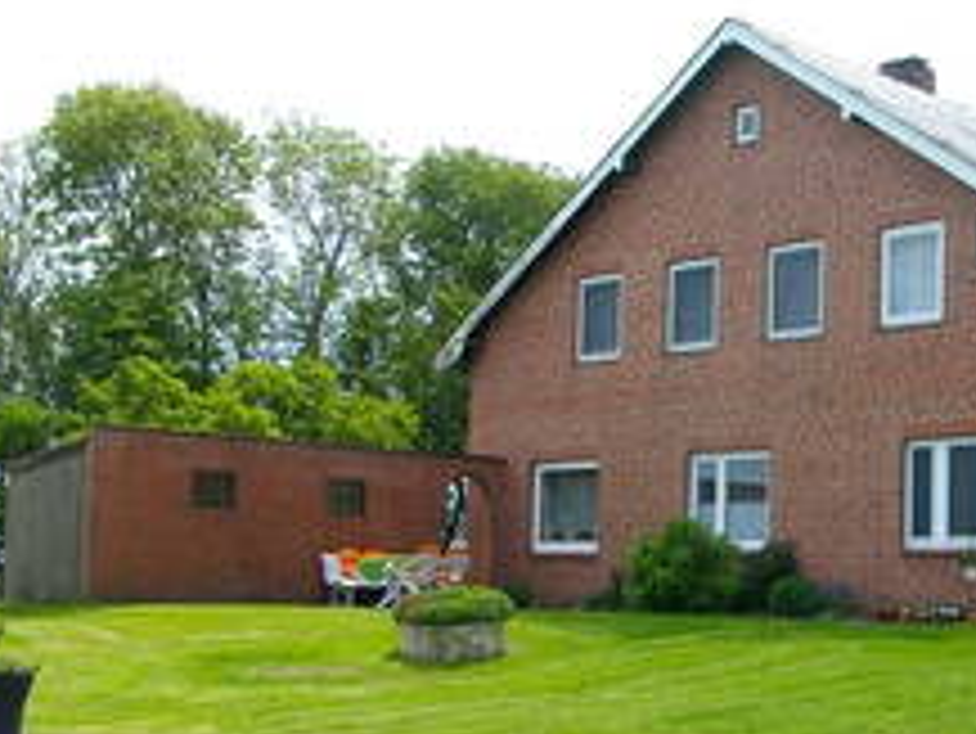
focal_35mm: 59
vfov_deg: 24.7
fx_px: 1664
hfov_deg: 31.5
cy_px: 477
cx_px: 832
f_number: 5.5
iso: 80
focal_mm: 5.7
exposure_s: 1/198
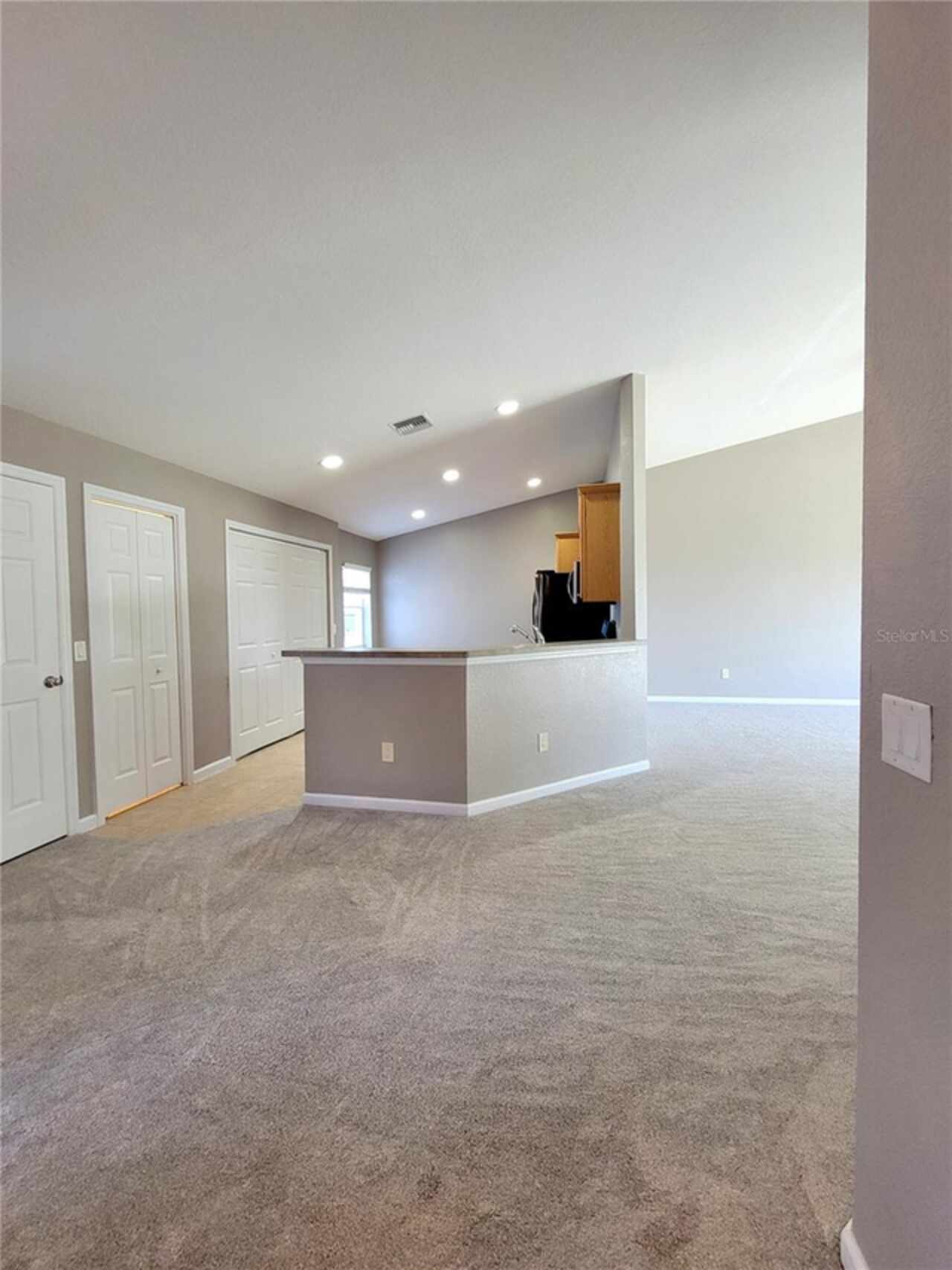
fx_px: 477
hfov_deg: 89.9
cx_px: 476
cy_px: 635
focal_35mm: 13
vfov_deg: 106.2
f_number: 2.2
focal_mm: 2.2
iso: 320
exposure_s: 1/60.2
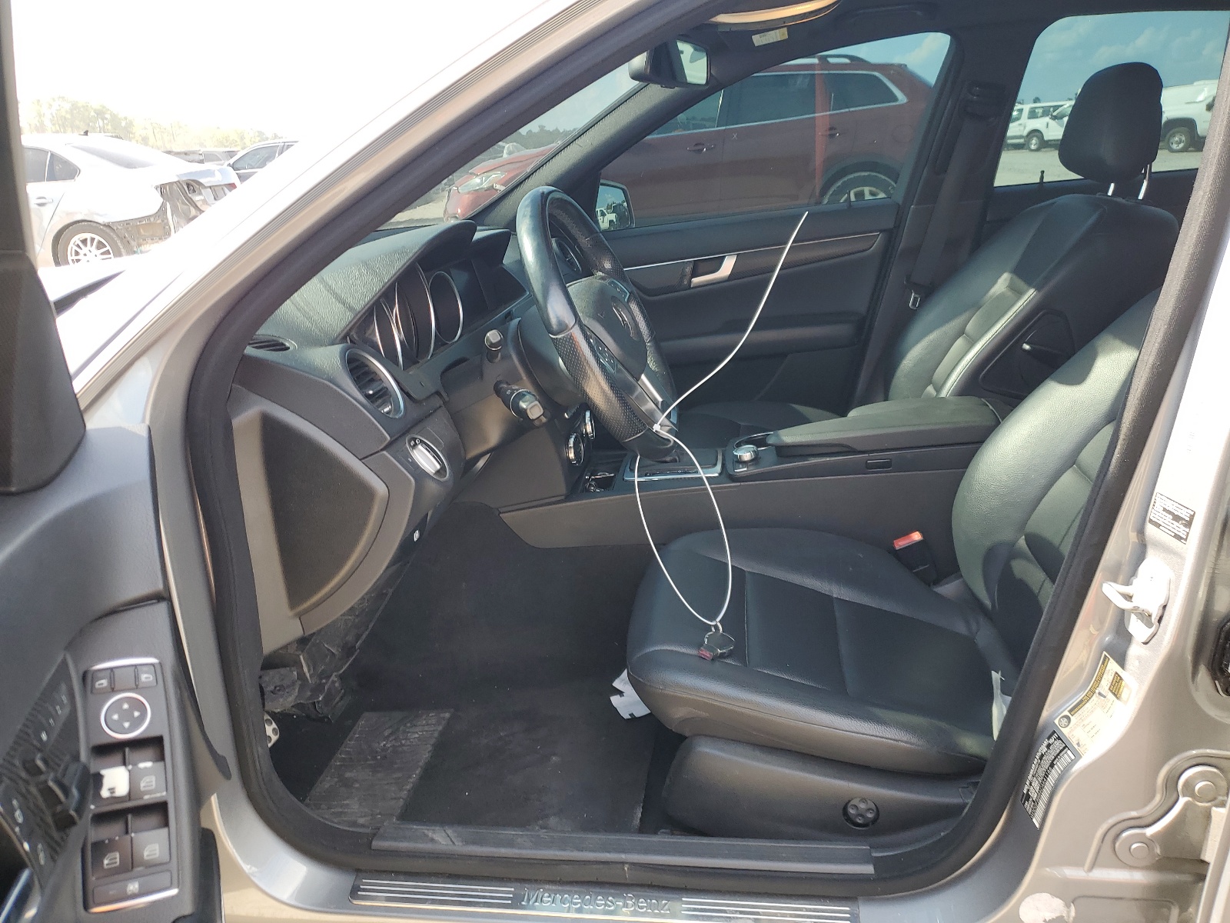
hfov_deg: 67.3
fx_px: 924
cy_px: 462
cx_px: 615
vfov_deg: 53.1
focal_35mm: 26
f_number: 1.5
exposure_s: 1/323
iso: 50
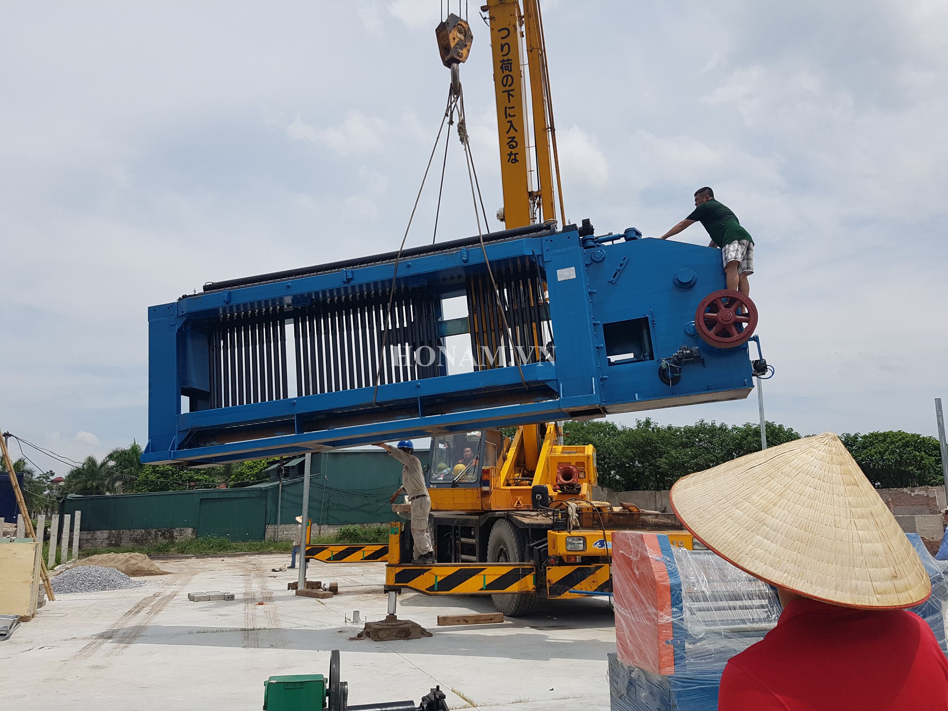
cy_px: 356
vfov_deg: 53.1
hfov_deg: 67.3
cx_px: 474
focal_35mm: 26
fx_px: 712
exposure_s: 1/4368
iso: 50
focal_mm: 4.2
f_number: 1.7
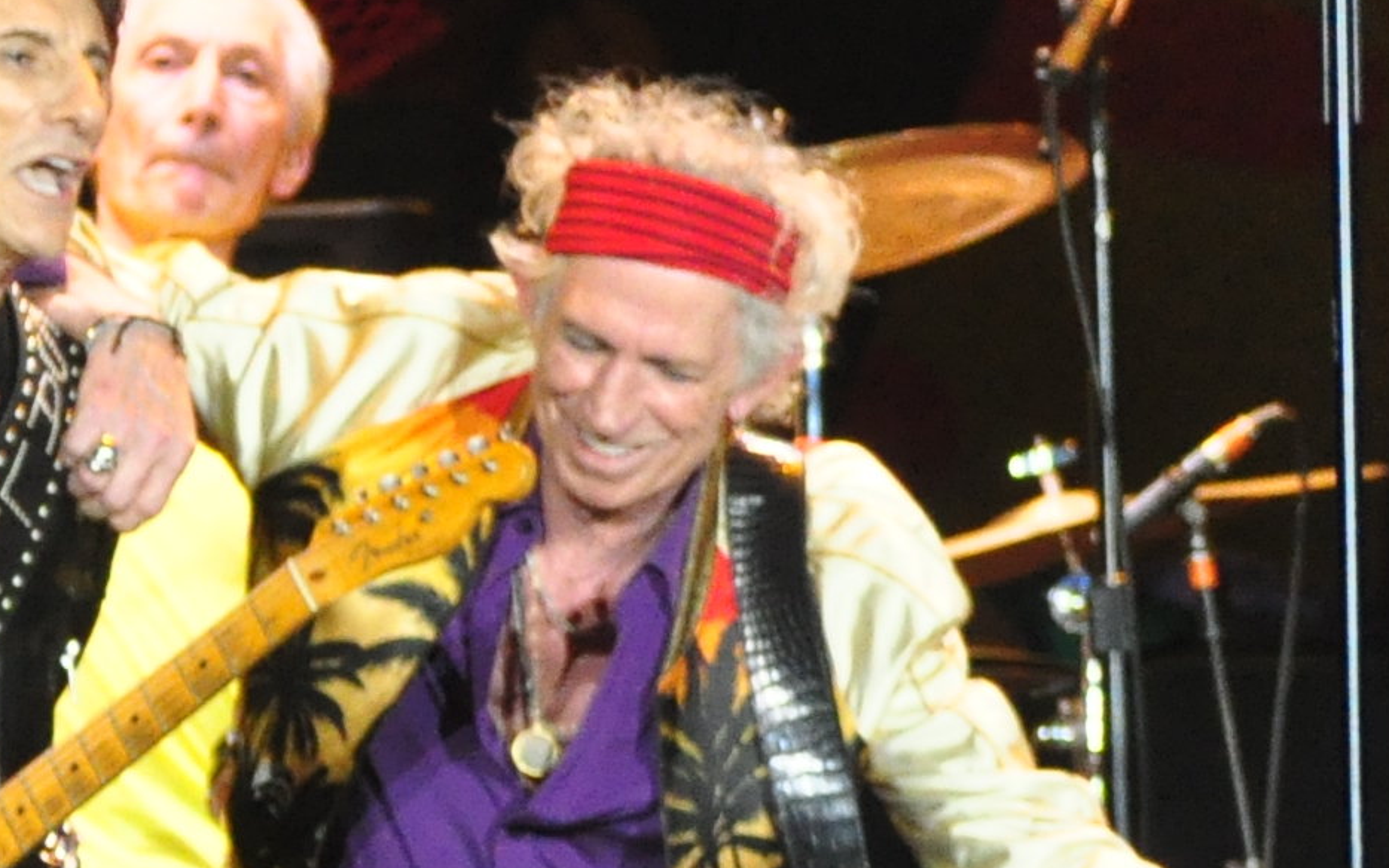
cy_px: 193
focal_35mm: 1122
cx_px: 1791
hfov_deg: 1.9
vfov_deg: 1.2
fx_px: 42478
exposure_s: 1/320
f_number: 4.5
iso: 2000
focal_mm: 160
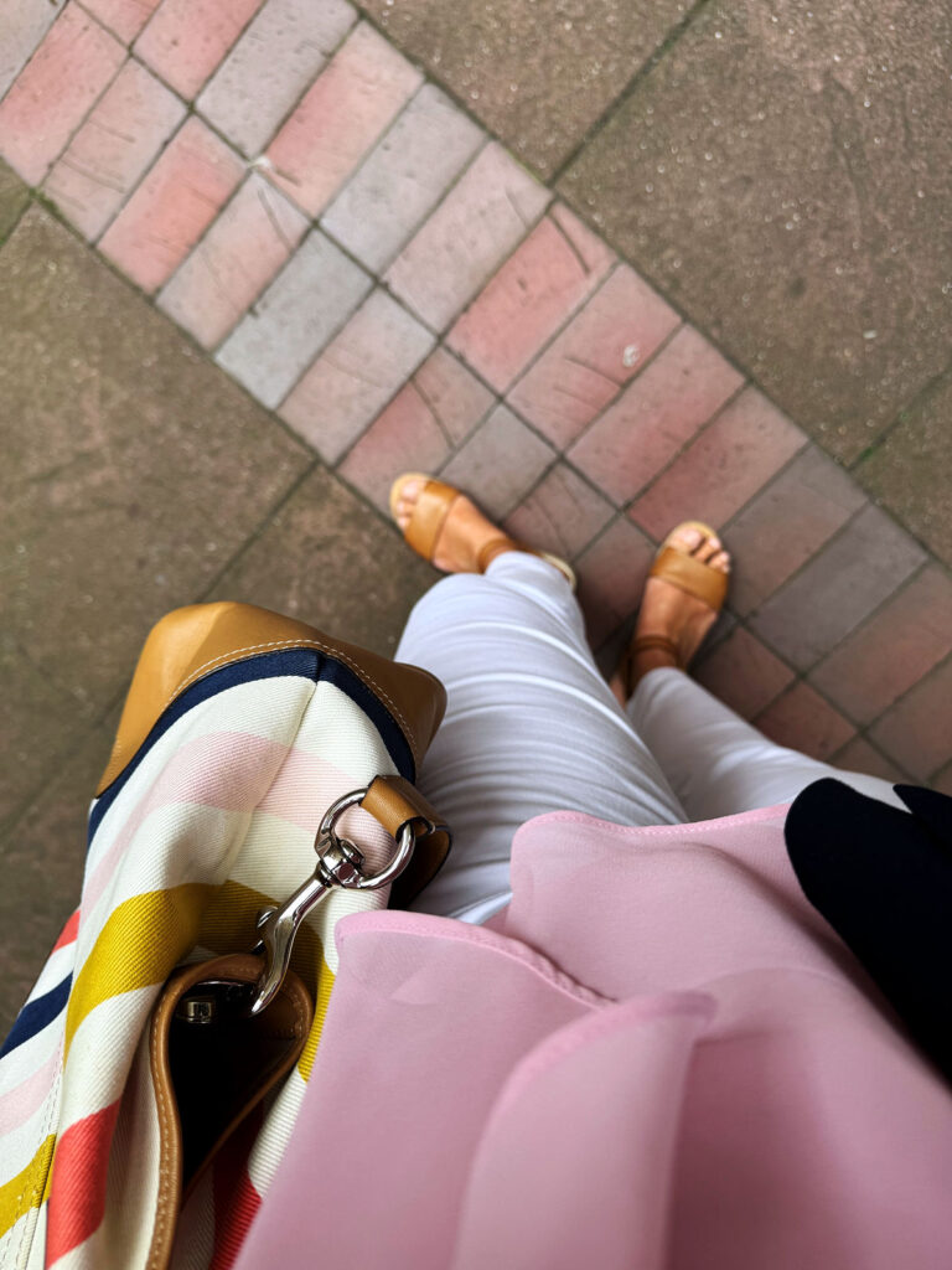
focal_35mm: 24
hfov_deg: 56.8
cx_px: 476
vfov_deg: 71.6
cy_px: 635
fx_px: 880
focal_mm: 6.76
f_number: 1.78
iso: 64
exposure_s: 1/178
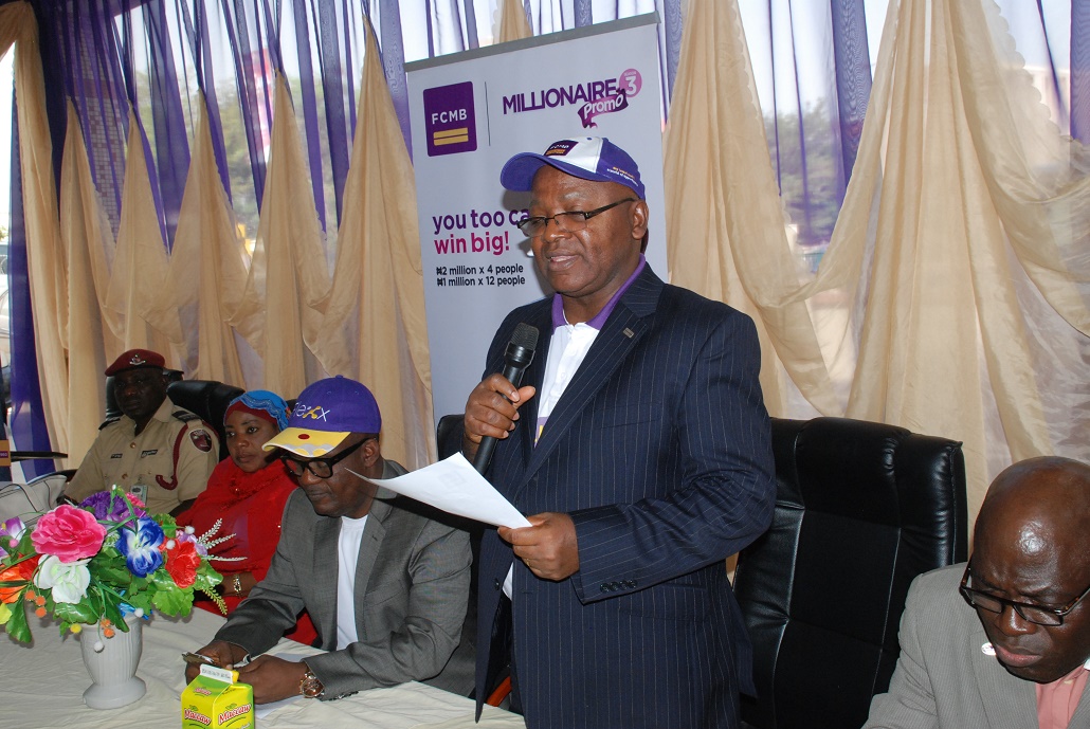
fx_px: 1091
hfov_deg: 53.1
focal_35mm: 36
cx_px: 545
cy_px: 364
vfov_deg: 37.0
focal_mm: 24
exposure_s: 1/125
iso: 640
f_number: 10
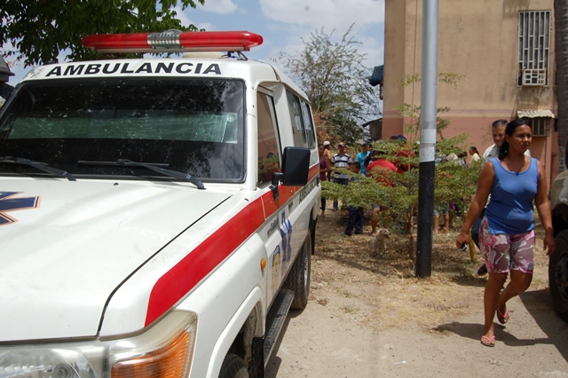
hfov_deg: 62.0
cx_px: 284
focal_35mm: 30
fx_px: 473
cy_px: 189
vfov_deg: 43.6
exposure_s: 1/400
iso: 200
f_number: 10
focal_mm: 20
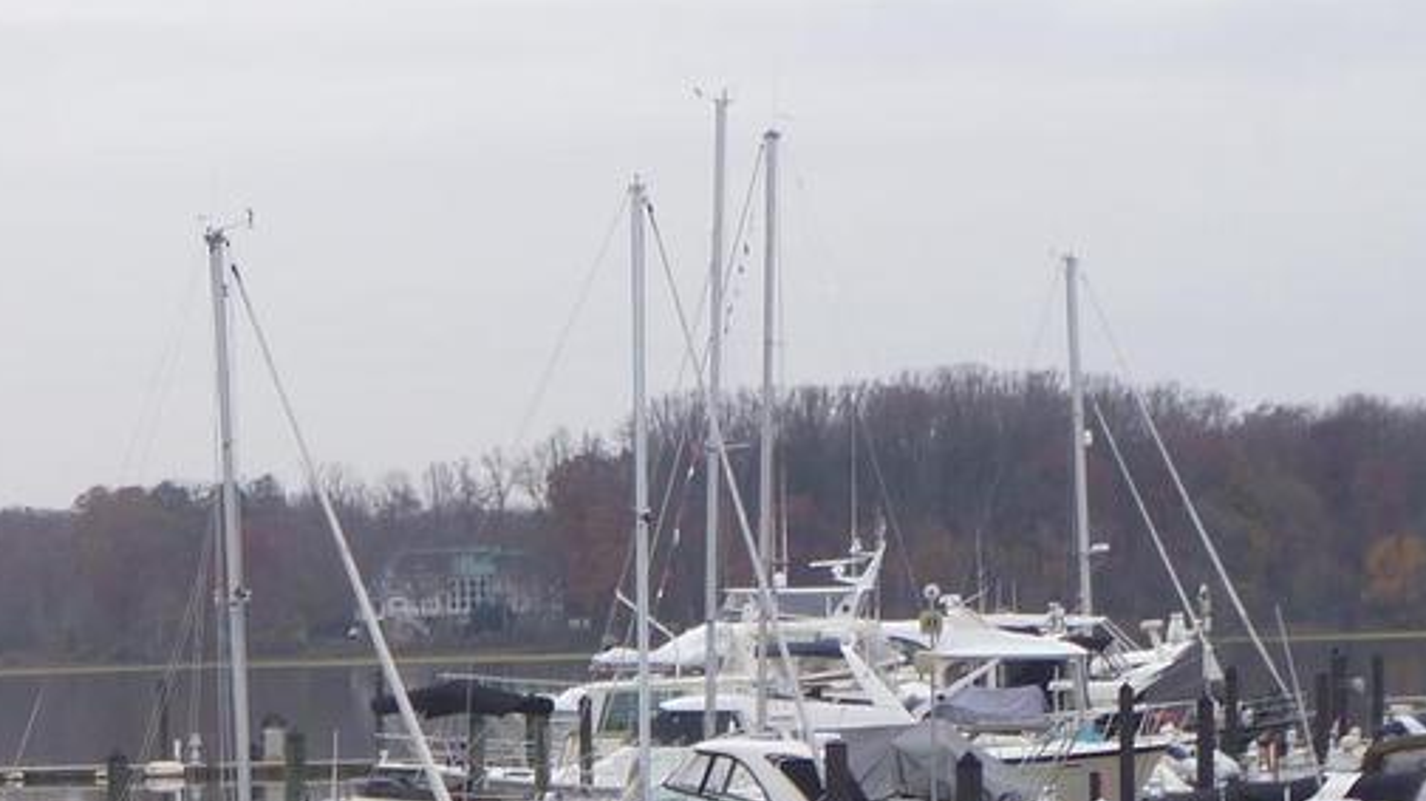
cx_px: -20
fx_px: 5178
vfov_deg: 8.6
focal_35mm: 137
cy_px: 1333
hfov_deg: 15.4
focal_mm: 7.9
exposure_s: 1/60
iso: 80
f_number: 3.8
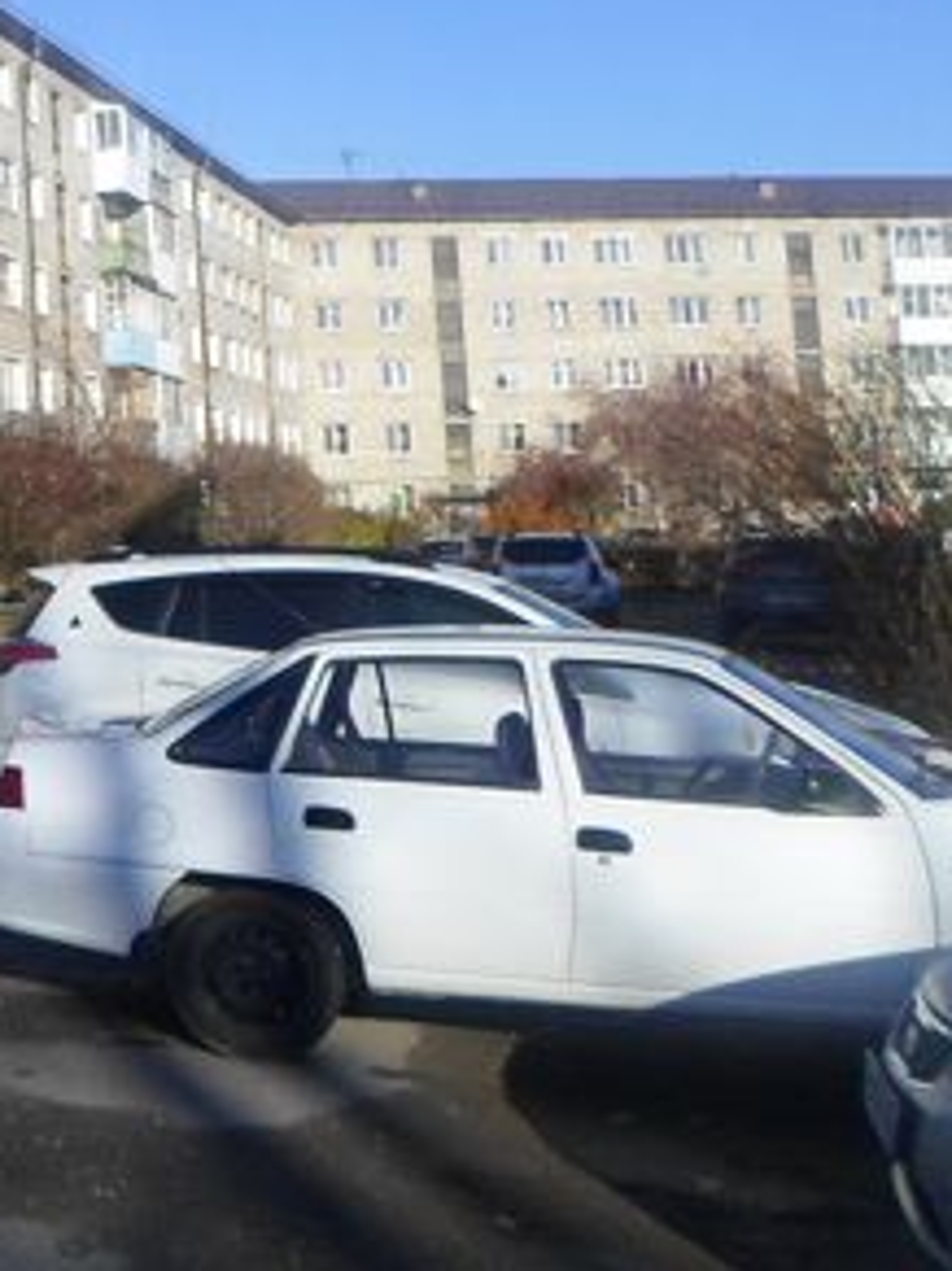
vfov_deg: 34.1
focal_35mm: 55
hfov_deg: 22.4
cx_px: -428
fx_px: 2018
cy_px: 297
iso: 80
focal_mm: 4.5
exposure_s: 1/1500
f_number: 2.5
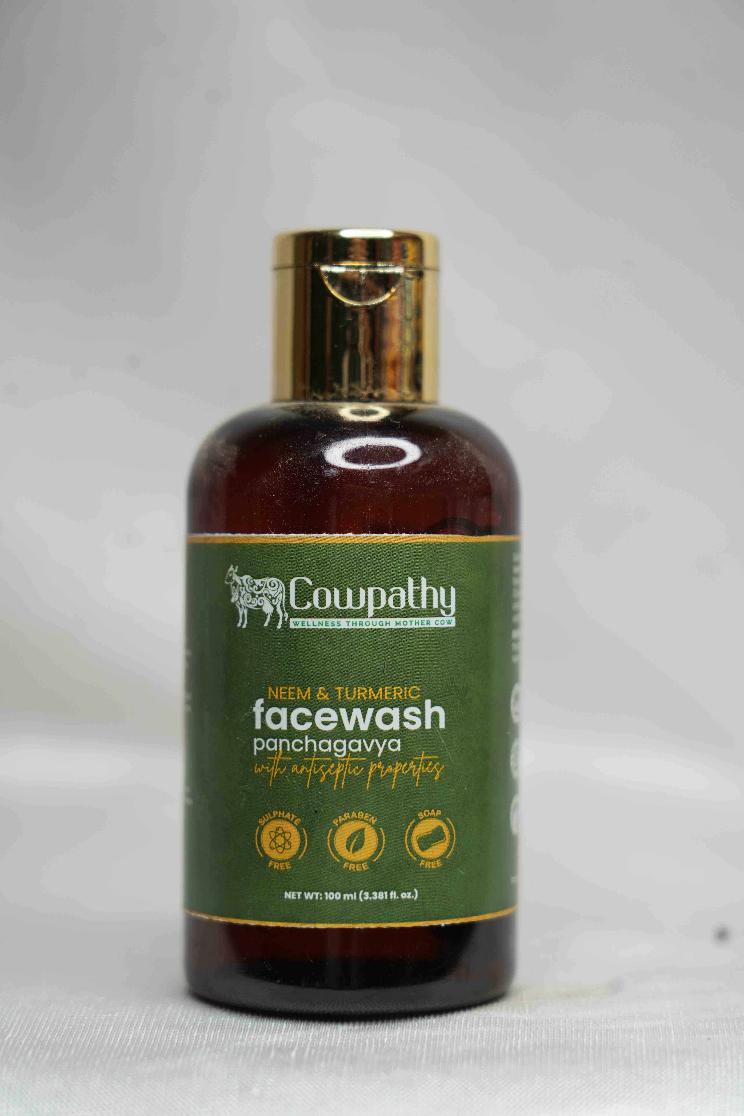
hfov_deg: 13.3
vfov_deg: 19.8
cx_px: 372
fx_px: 3193
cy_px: 558
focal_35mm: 103
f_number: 5.6
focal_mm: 103
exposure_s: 1/60
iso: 250
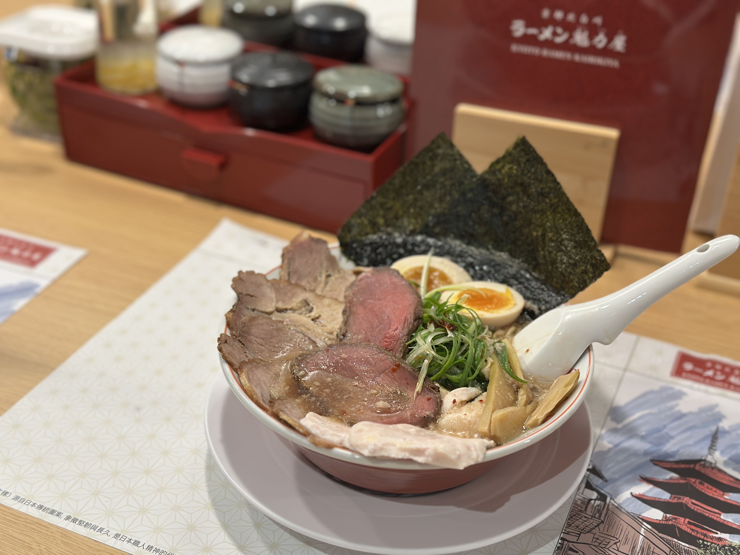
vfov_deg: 30.3
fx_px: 1026
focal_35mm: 48
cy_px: 278
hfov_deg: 39.7
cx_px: 370
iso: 160
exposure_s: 1/120
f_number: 1.78
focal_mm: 6.86
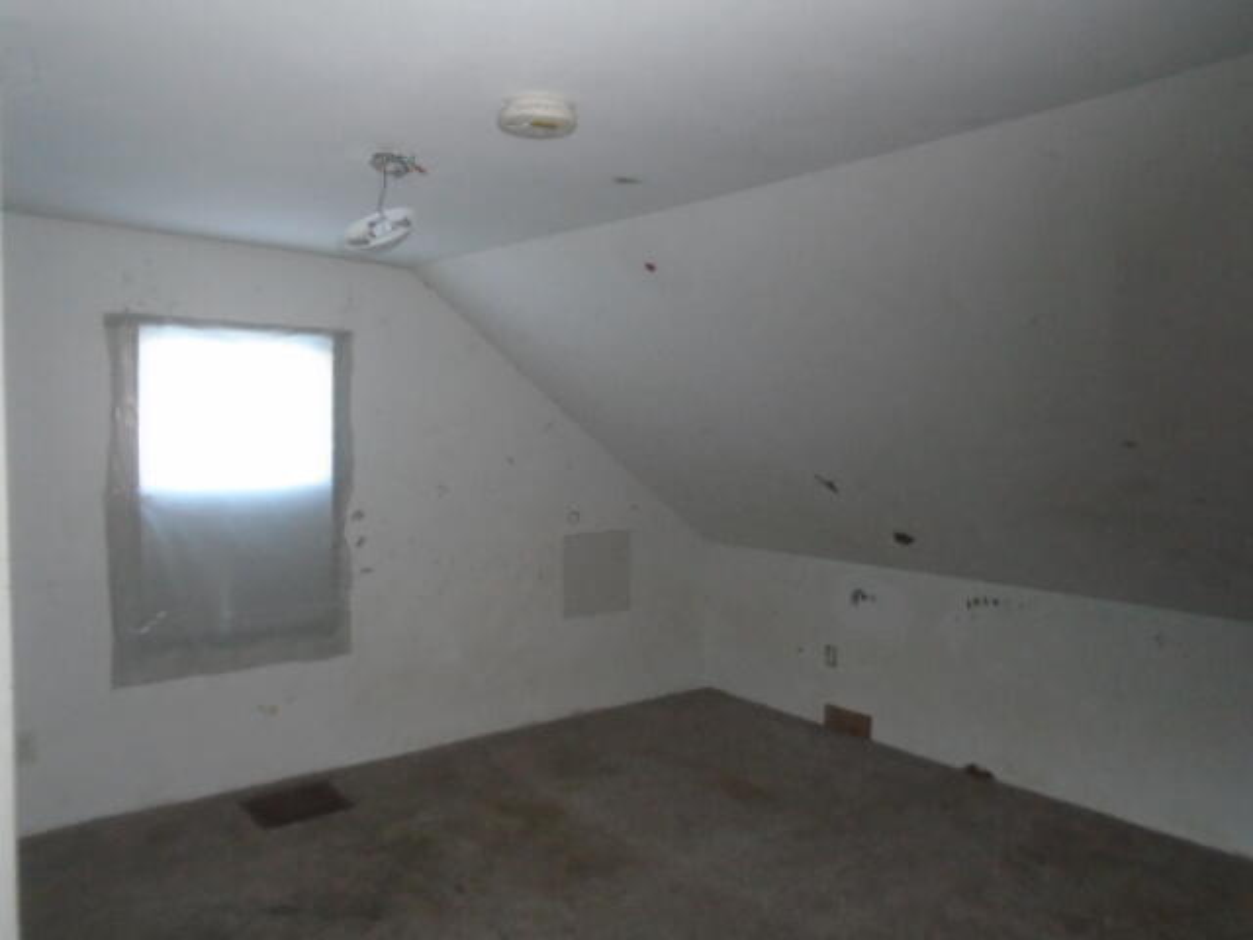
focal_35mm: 26
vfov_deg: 53.1
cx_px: 626
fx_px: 941
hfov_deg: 67.3
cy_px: 470
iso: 400
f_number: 3.2
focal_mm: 4.6
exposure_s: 1/30
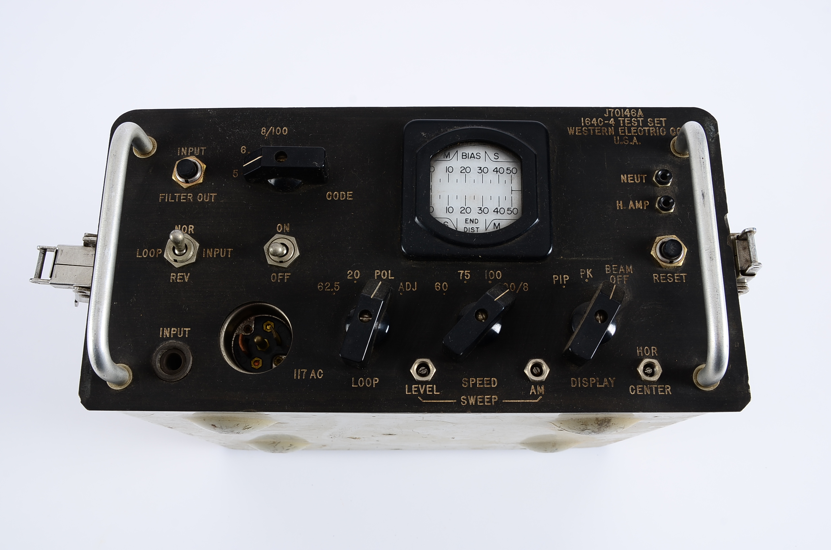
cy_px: 275
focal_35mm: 36
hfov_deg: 53.2
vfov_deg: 36.7
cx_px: 416
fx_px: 829
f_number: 10
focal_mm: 24
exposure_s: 1/125
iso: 100
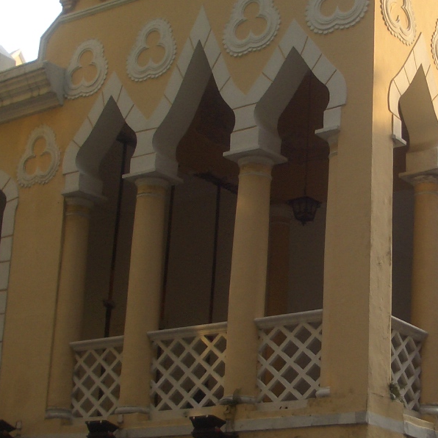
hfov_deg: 20.6
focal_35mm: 83
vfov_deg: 20.9
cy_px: 259
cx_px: 362
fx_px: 1188
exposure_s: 1/200
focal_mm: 5.8
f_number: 2.6
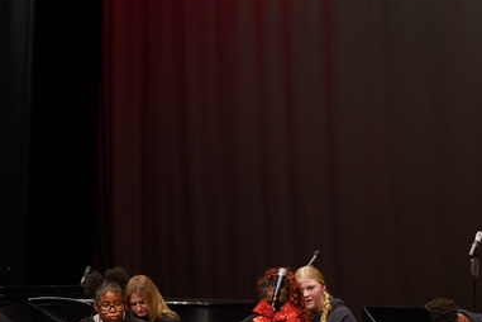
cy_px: 394
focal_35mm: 234
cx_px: 202
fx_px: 3133
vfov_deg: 5.8
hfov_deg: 8.8
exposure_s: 1/250
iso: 640
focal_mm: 87
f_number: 2.8
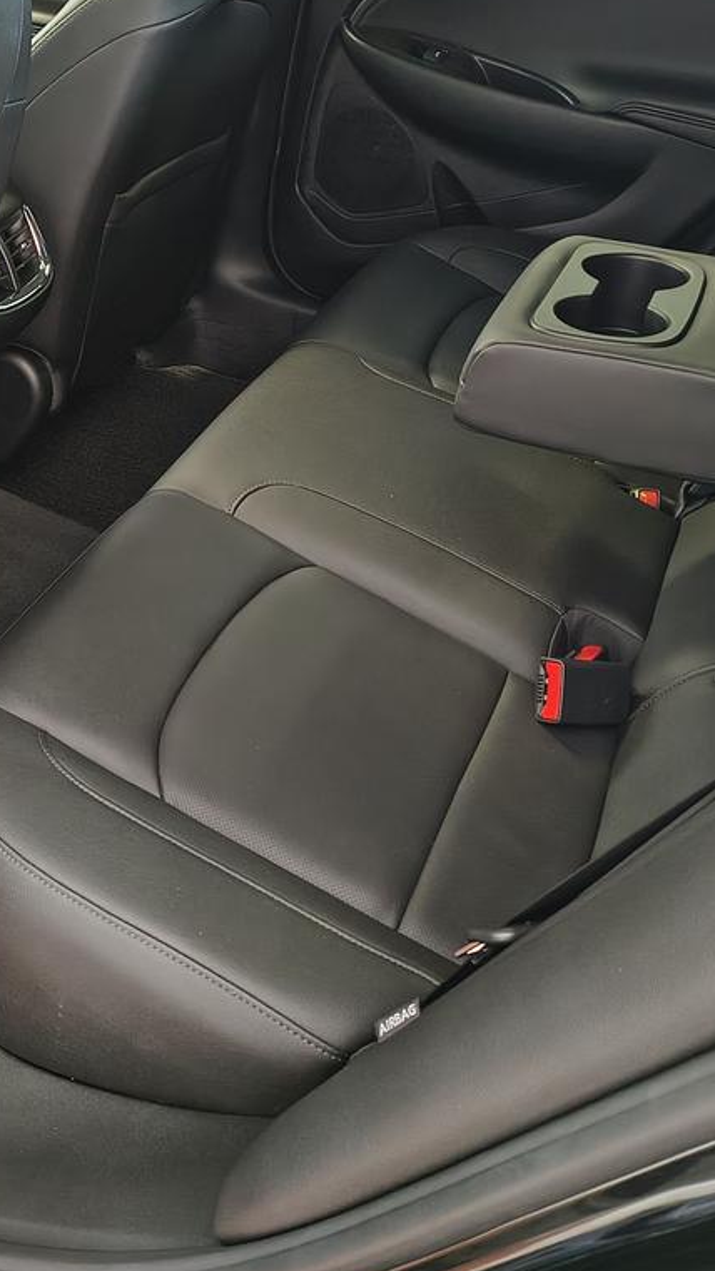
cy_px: 484
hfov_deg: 26.3
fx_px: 1483
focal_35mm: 44
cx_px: 87
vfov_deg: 46.0
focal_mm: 5.56
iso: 1288
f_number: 1.8
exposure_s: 1/60
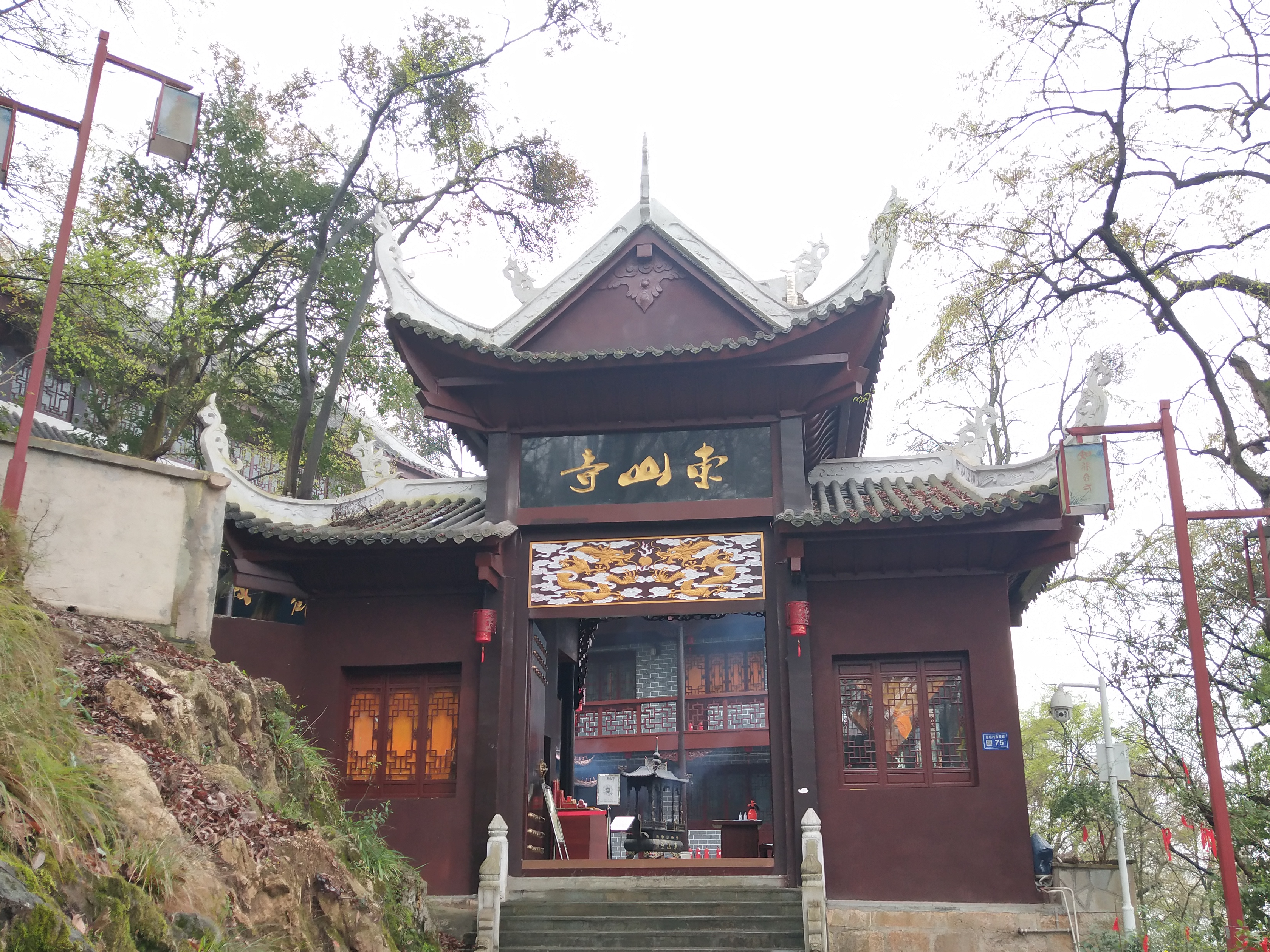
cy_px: 529
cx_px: 652
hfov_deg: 51.3
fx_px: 1321
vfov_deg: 39.6
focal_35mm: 36
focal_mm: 3.95
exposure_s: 1/107
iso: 104
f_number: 1.8
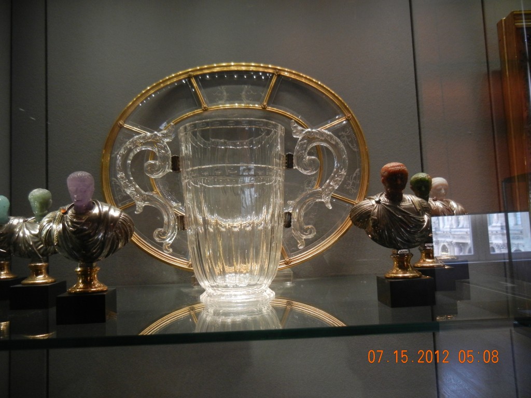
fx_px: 460
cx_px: 266
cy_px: 199
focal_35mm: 30
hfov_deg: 60.0
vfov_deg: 46.8
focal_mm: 5.4
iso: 400
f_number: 3.5
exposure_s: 1/19.6
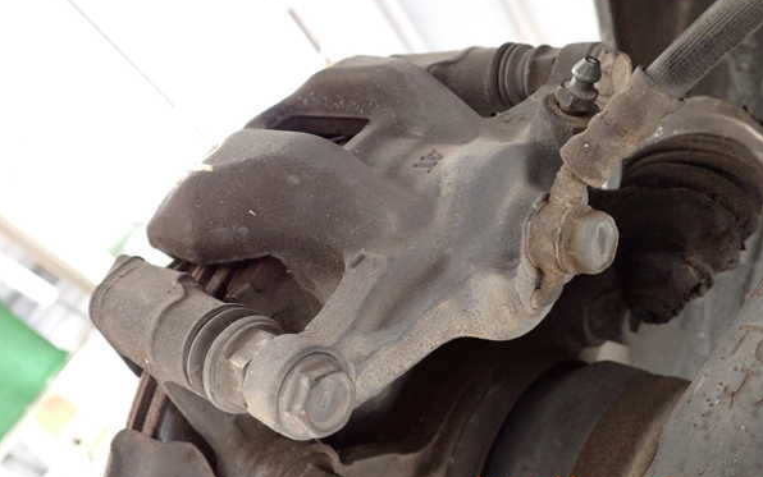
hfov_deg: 59.6
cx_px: 382
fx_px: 666
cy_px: 219
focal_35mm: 32
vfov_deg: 39.4
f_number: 2.3
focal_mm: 5.4
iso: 1000
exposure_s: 1/125
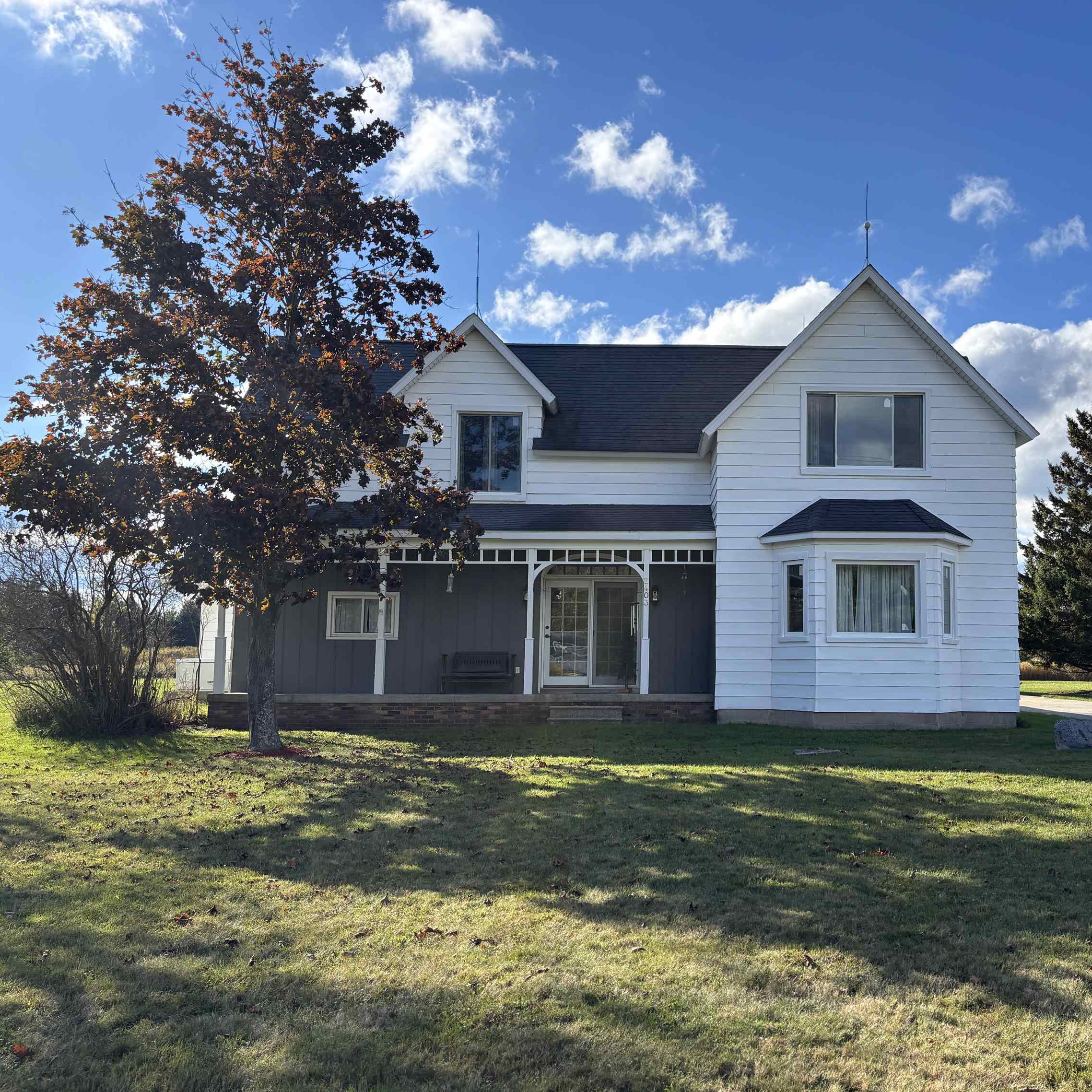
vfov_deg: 52.5
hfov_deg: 52.1
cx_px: 672
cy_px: 549
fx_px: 1106
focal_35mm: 31
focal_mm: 5.96
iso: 50
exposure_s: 1/2342
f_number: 1.6
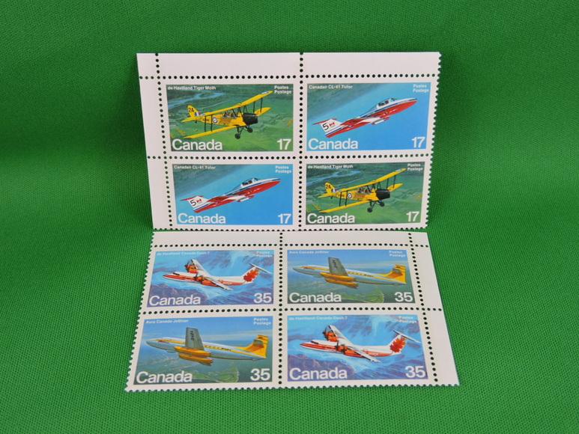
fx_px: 586
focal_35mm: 35
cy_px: 217
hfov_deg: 52.6
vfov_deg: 40.7
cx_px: 290
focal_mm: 6.3
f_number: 3.8
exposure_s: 1/125
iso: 320
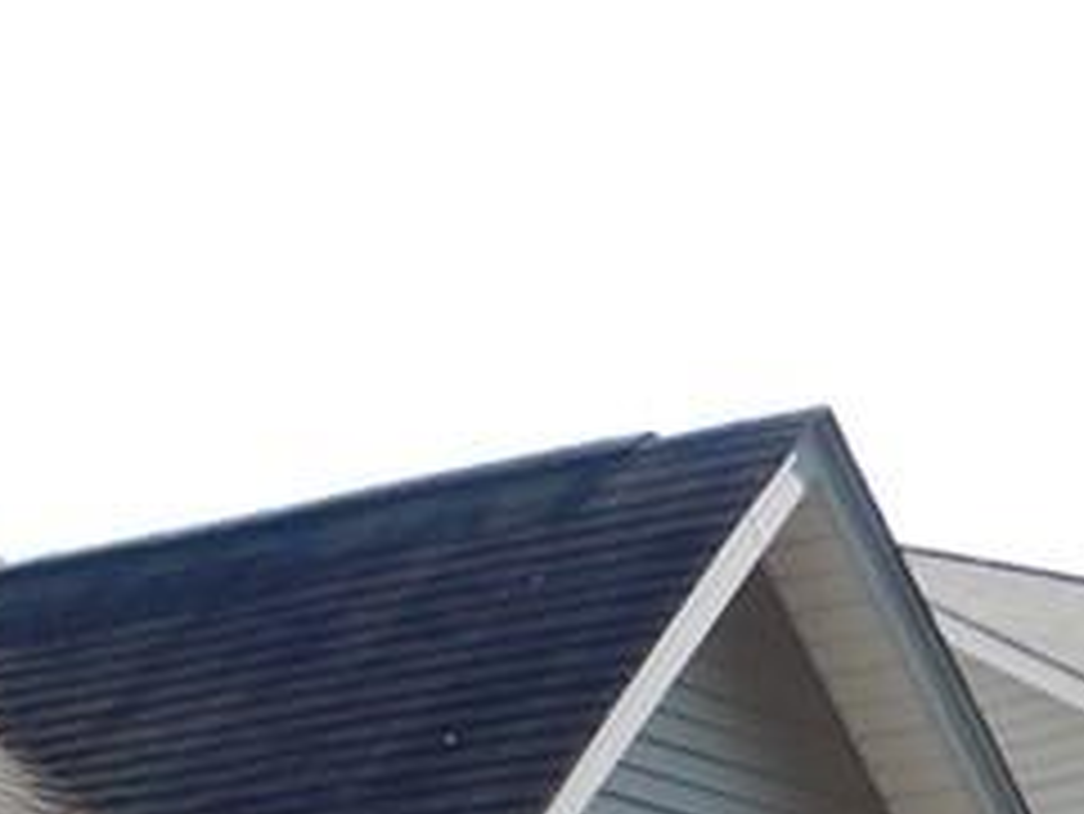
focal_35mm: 170
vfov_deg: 8.5
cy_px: 1367
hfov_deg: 11.1
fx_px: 5326
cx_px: -607
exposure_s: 1/800
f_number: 3.6
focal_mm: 7.1
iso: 125
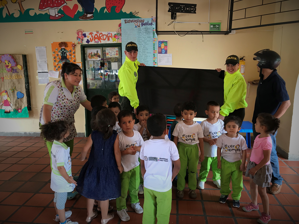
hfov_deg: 63.4
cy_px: 112
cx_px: 150
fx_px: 242
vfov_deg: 49.7
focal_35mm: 28
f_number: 1.8
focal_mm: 3.99
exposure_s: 1/24
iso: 40
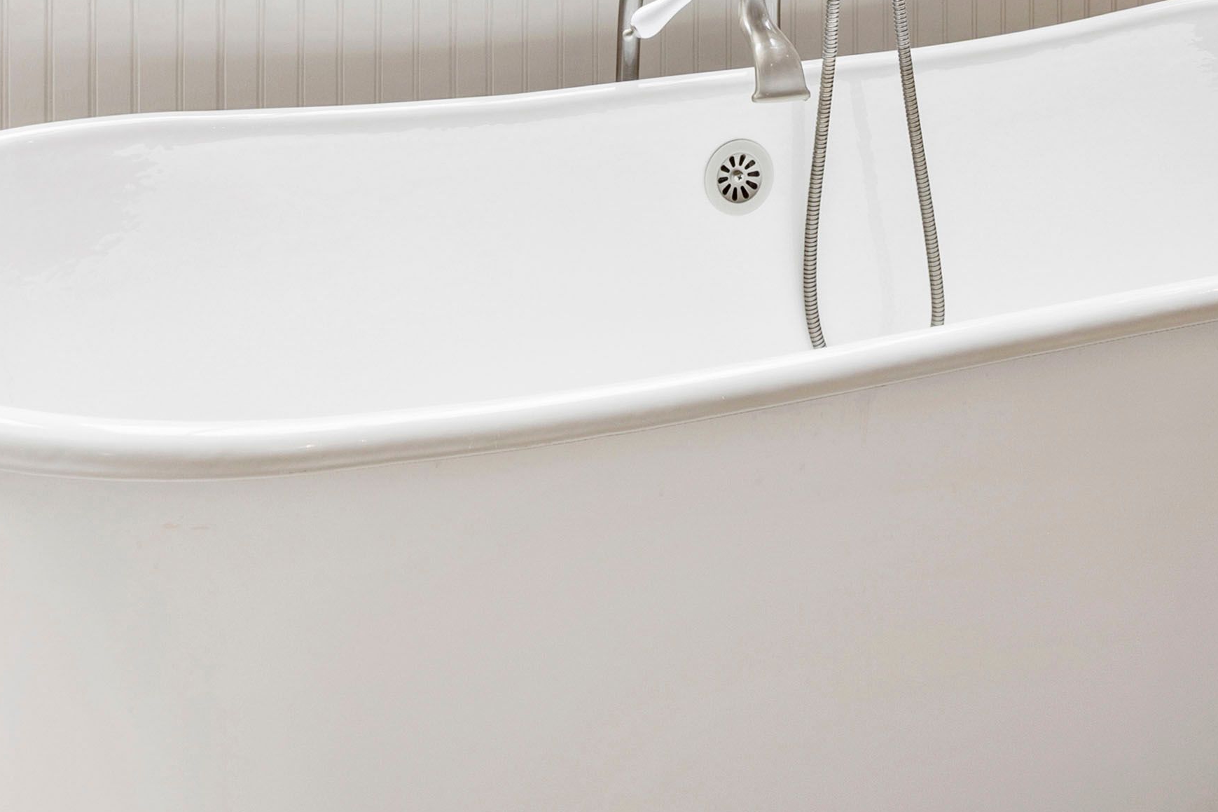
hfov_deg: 40.6
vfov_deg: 22.6
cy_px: -429
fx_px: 1624
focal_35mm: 48
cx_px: 821
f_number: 8
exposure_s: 1/8
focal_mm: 10
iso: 100
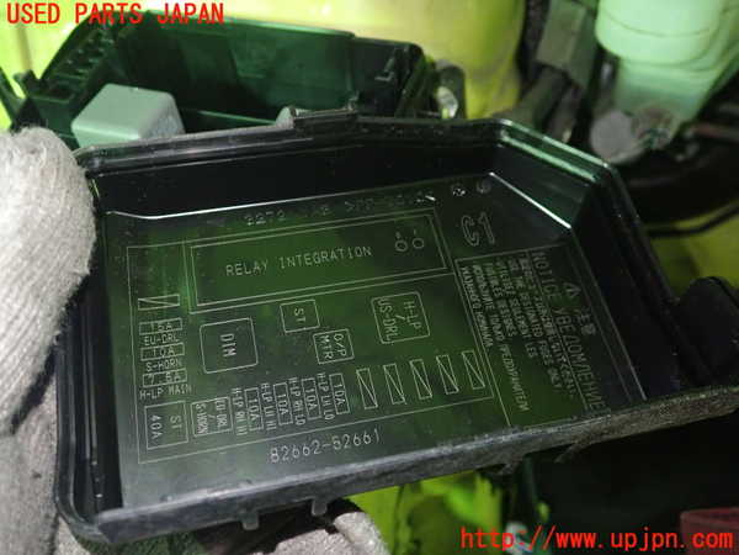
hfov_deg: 60.0
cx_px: 370
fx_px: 640
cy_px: 278
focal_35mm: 30
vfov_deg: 46.8
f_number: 2.3
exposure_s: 1/30
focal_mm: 5.5
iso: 800
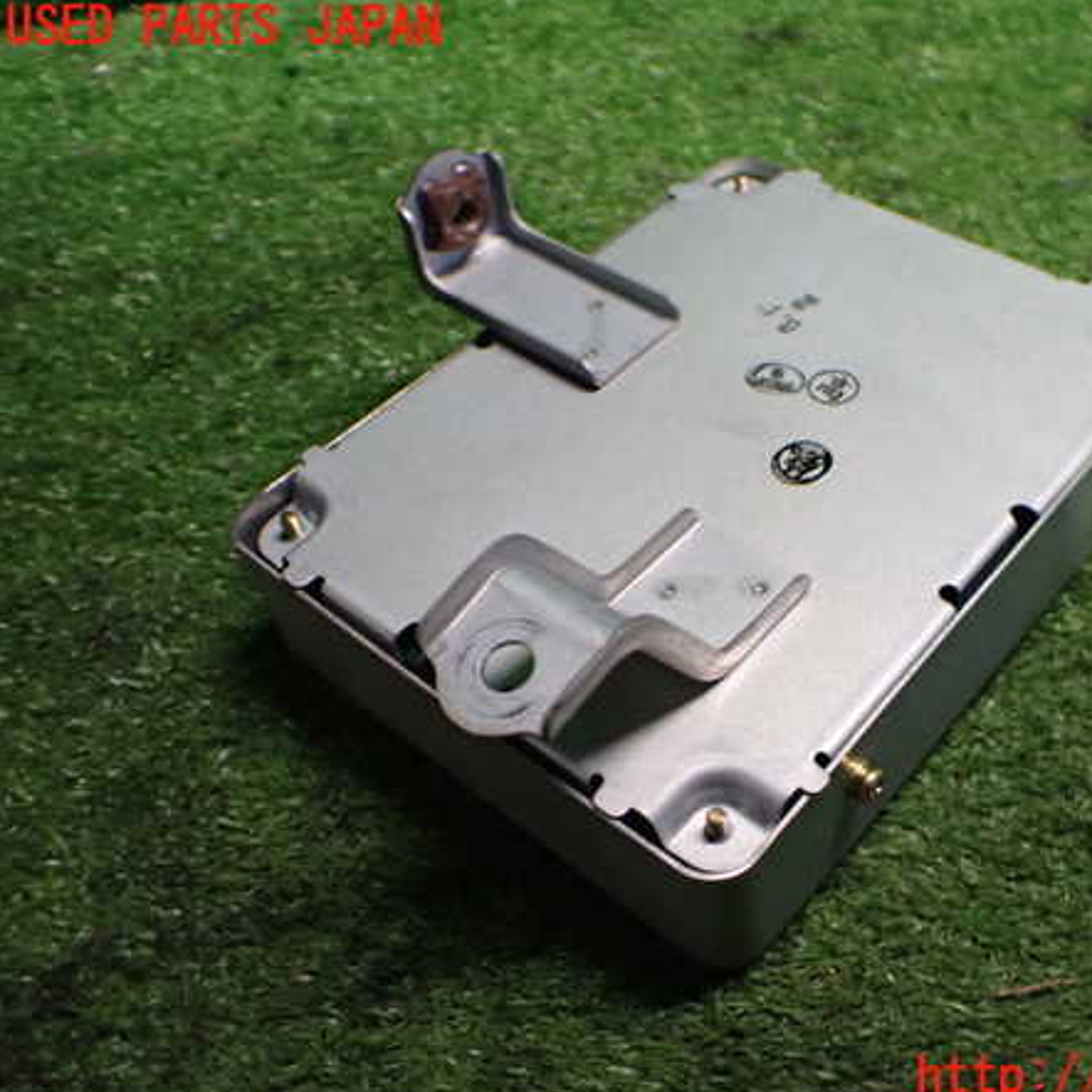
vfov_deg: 46.0
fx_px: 1285
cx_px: 734
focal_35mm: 36
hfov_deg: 45.3
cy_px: 553
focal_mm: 5.4
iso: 800
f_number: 2.3
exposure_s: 1/100
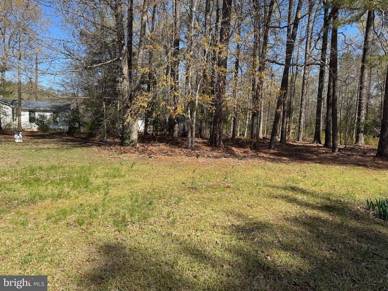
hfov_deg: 71.6
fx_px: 269
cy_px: 146
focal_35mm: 24
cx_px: 194
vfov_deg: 56.8
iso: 80
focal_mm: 6.76
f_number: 1.78
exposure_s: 1/3096
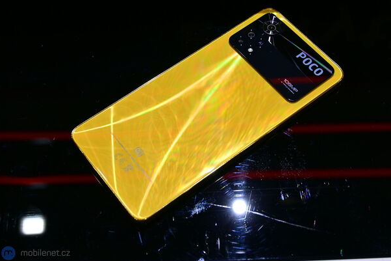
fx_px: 548
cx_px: 196
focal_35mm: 51
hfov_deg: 39.2
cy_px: 132
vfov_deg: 26.7
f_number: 6.3
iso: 250
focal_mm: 33
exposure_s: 1/160
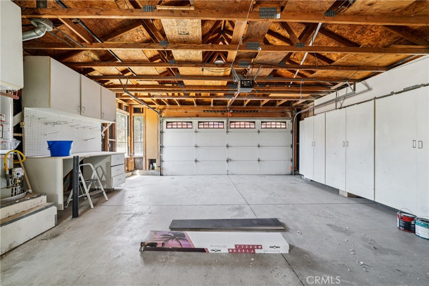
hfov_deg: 108.3
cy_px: 143
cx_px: 214
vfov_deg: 85.4
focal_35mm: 13
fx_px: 155
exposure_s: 1/2.5
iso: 400
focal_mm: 13
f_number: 8
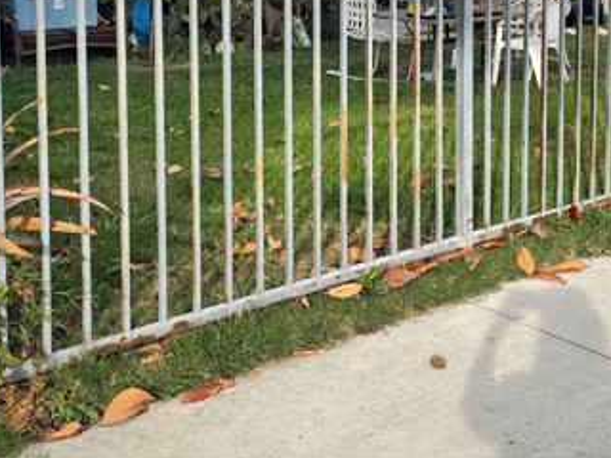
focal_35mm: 52
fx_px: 918
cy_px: 4
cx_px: 372
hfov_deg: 36.7
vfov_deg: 26.6
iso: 32
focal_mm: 4.2
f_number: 1.6
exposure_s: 1/1715
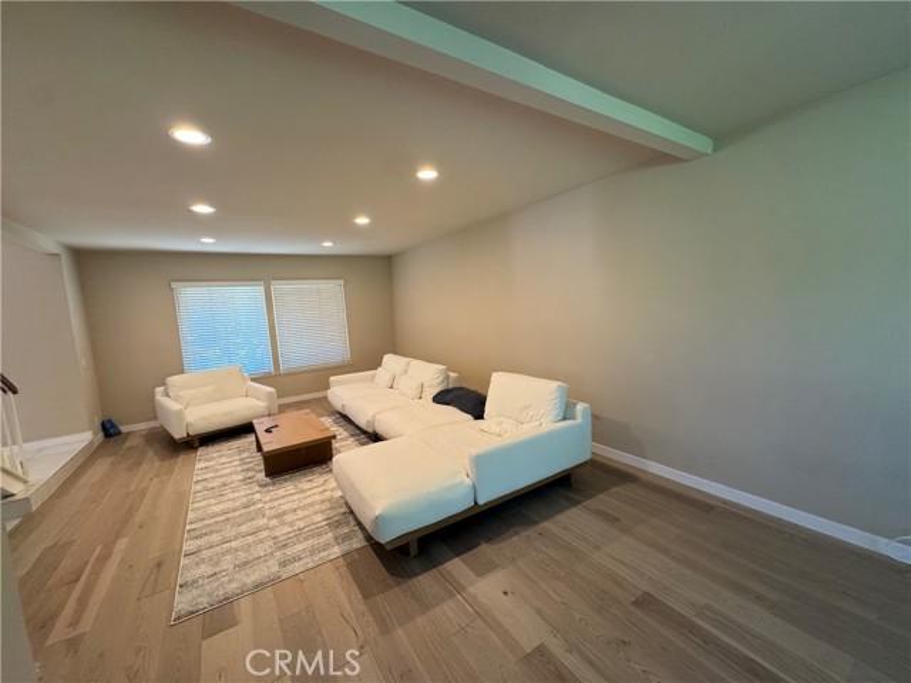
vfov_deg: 85.7
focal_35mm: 14
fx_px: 368
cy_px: 342
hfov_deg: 102.1
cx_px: 456
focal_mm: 2.22
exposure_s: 1/120
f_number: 2.2
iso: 250
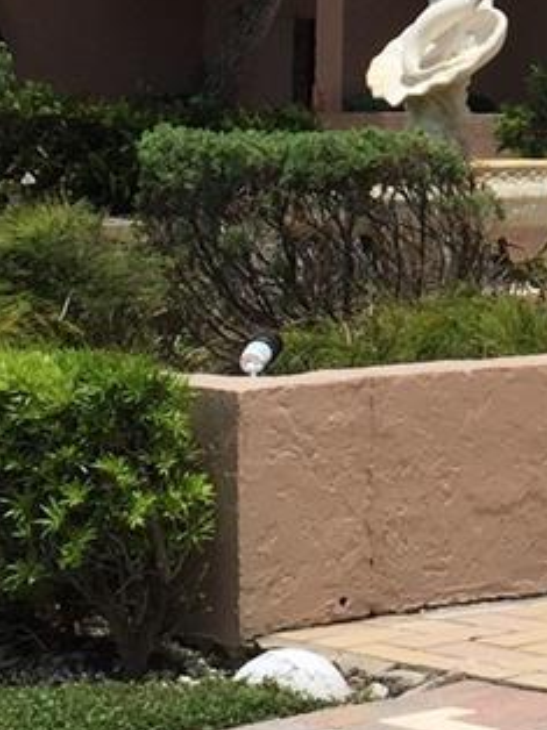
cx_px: 724
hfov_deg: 10.2
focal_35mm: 142
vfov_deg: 13.5
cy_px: -167
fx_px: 2996
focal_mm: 4.15
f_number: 2.2
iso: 32
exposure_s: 1/3300
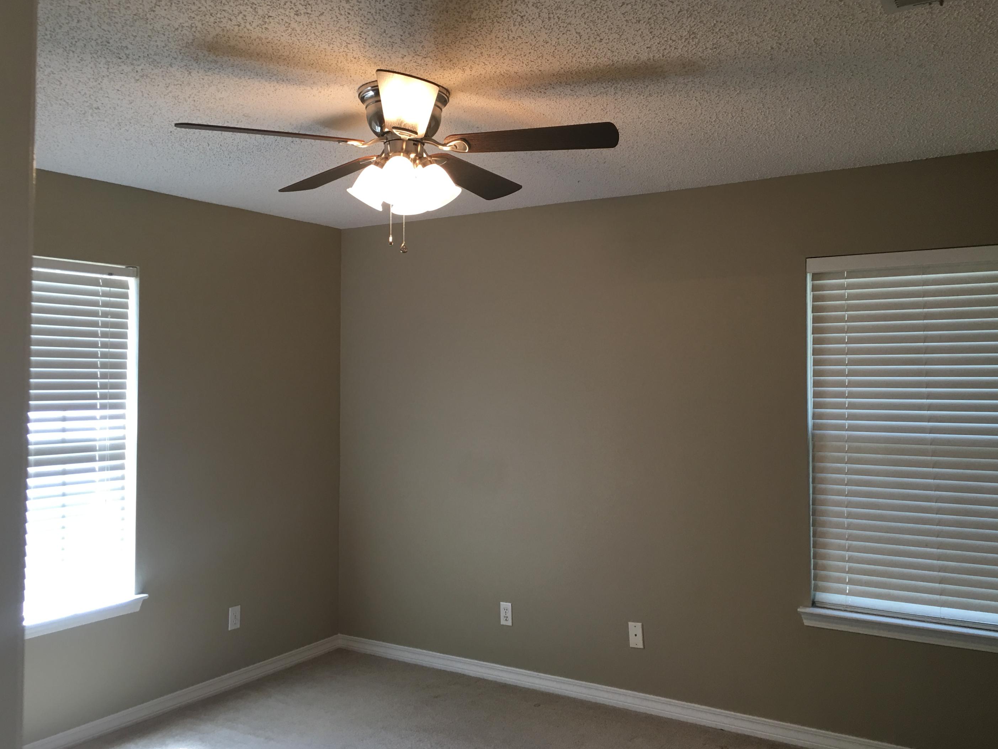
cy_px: 353
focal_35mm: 31
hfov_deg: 58.3
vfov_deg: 45.4
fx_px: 894
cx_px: 522
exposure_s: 1/15
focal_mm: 4.15
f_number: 2.2
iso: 25
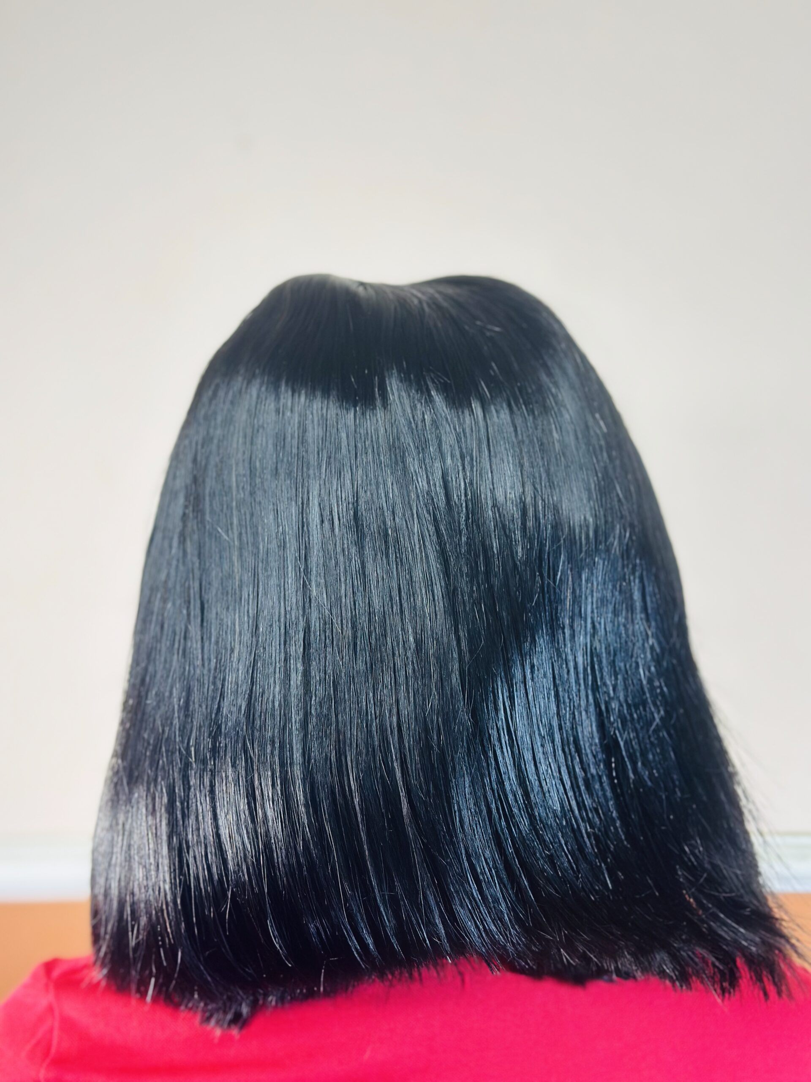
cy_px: 541
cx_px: 406
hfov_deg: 30.3
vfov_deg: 39.7
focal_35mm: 48
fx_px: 1499
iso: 100
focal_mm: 6.86
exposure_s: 1/121
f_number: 1.78
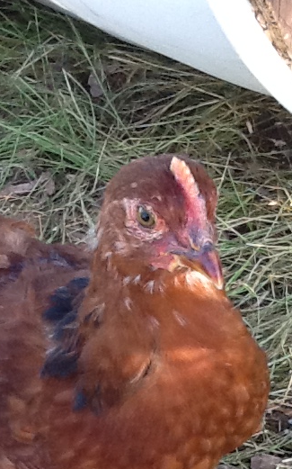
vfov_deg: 23.7
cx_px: 125
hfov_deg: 15.2
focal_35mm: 86
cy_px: 373
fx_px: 1097
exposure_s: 1/120
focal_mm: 2.03
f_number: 2.4
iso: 80
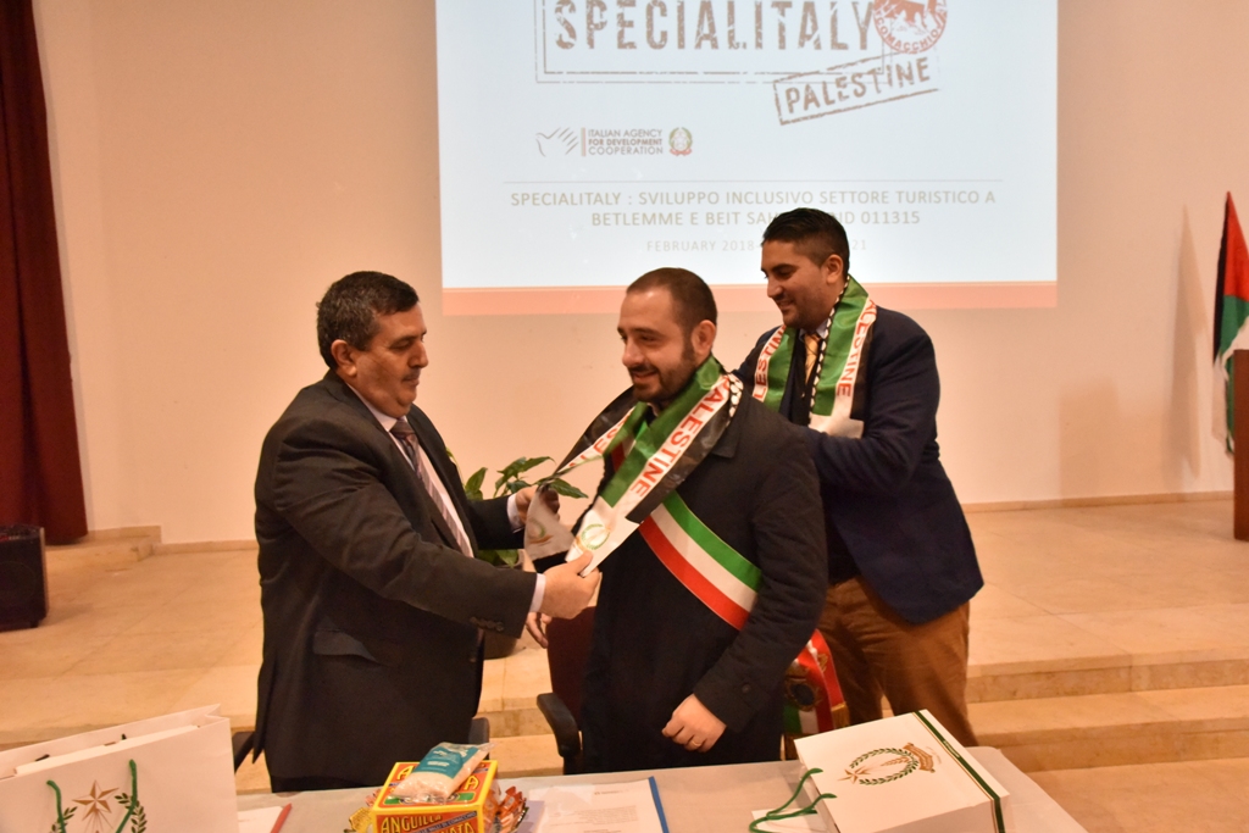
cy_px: 416
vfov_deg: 43.6
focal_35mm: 30
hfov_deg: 61.9
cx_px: 624
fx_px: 1041
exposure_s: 1/50
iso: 6400
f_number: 10
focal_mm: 30
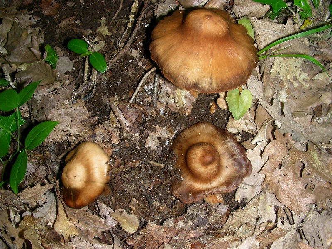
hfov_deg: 49.0
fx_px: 364
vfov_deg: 37.7
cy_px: 124
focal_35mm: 38
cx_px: 166
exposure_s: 1/60.1
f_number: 6.8
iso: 50
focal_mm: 6.3
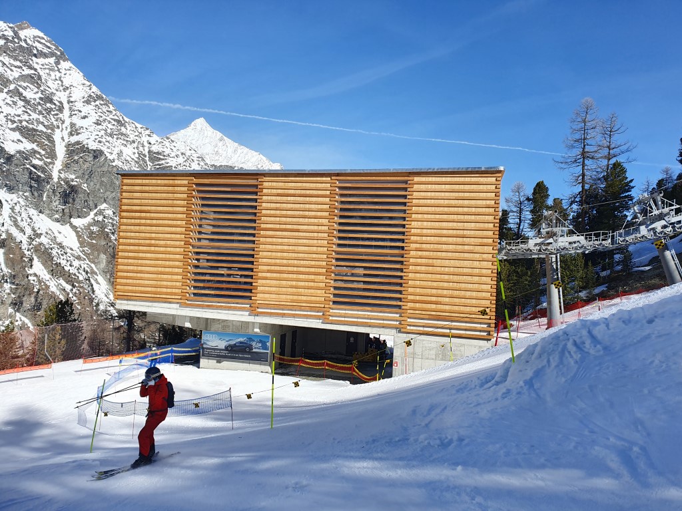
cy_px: 256
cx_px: 341
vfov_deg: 53.1
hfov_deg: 67.3
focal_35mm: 26
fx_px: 512
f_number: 2.4
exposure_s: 1/1728
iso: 50
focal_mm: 4.32
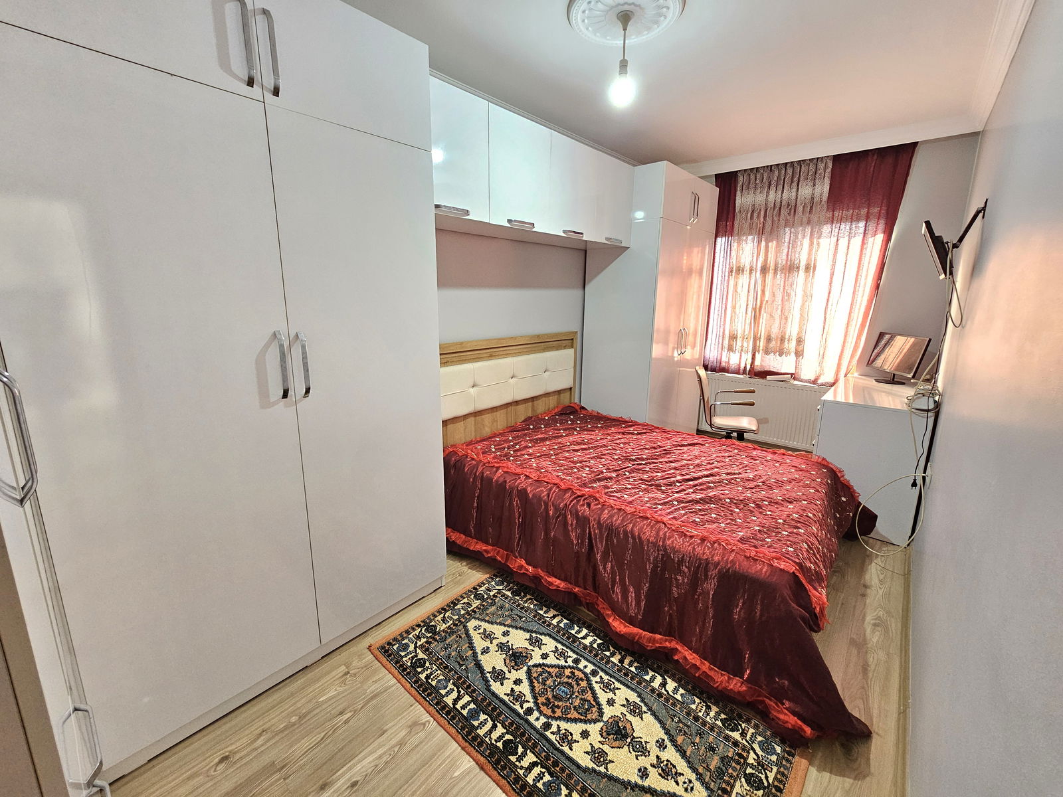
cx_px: 532
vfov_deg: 89.9
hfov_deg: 106.2
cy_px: 398
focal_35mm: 13
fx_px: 399
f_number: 2.2
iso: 400
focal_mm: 2.2
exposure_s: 1/50.3
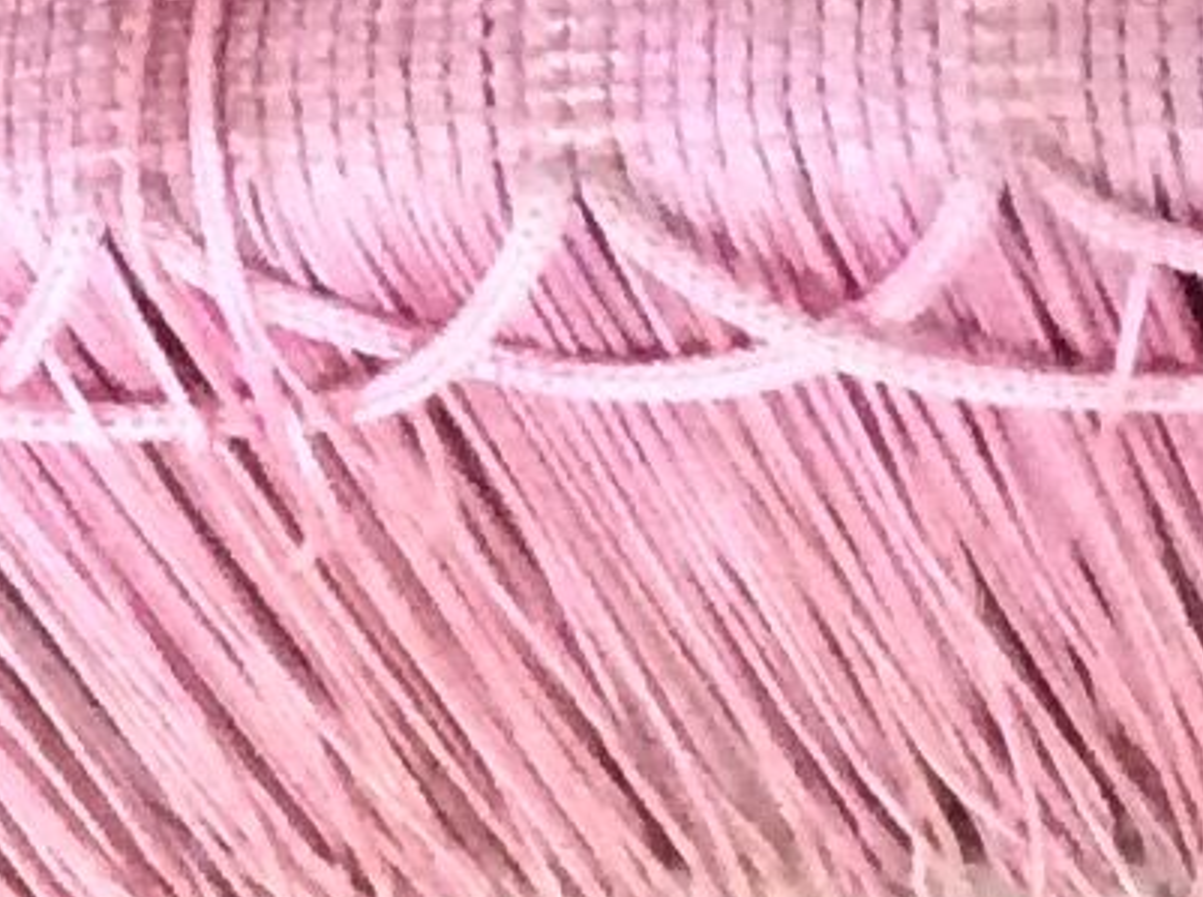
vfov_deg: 6.9
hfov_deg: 8.2
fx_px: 7179
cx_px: 3519
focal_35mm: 207
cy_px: 1686
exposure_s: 1/25
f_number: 2.4
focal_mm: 3.3
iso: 320
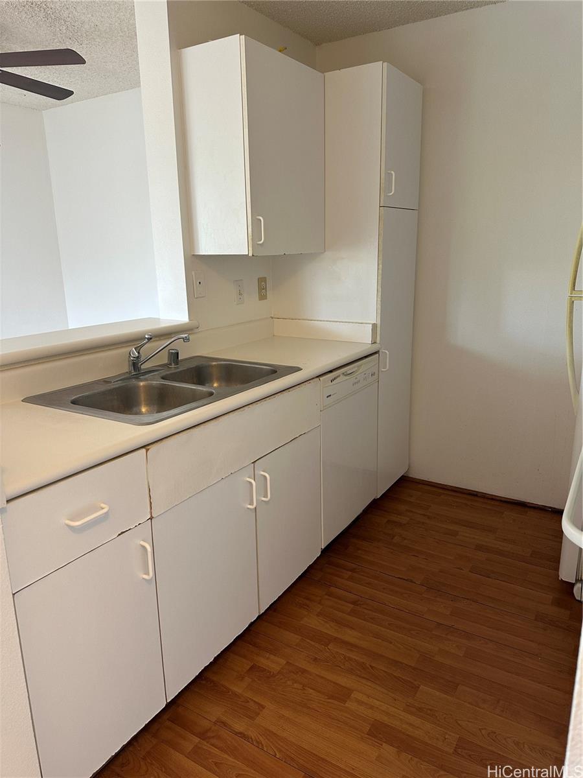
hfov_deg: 56.8
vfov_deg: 71.6
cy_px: 389
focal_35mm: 24
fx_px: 539
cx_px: 292
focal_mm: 6.86
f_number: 1.78
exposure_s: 1/60
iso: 125
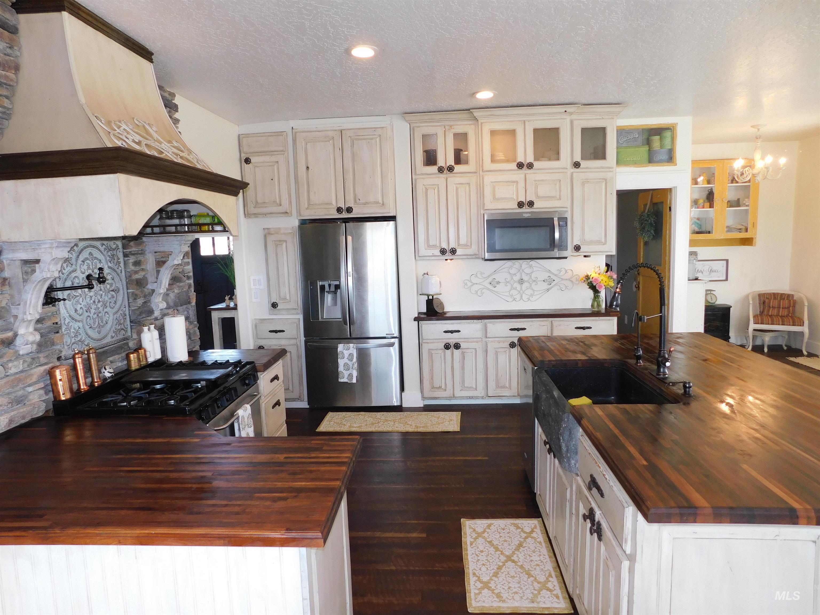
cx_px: 410
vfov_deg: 58.9
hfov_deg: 73.9
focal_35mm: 23
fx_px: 545
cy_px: 308
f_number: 3
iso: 125
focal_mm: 4
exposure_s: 1/50
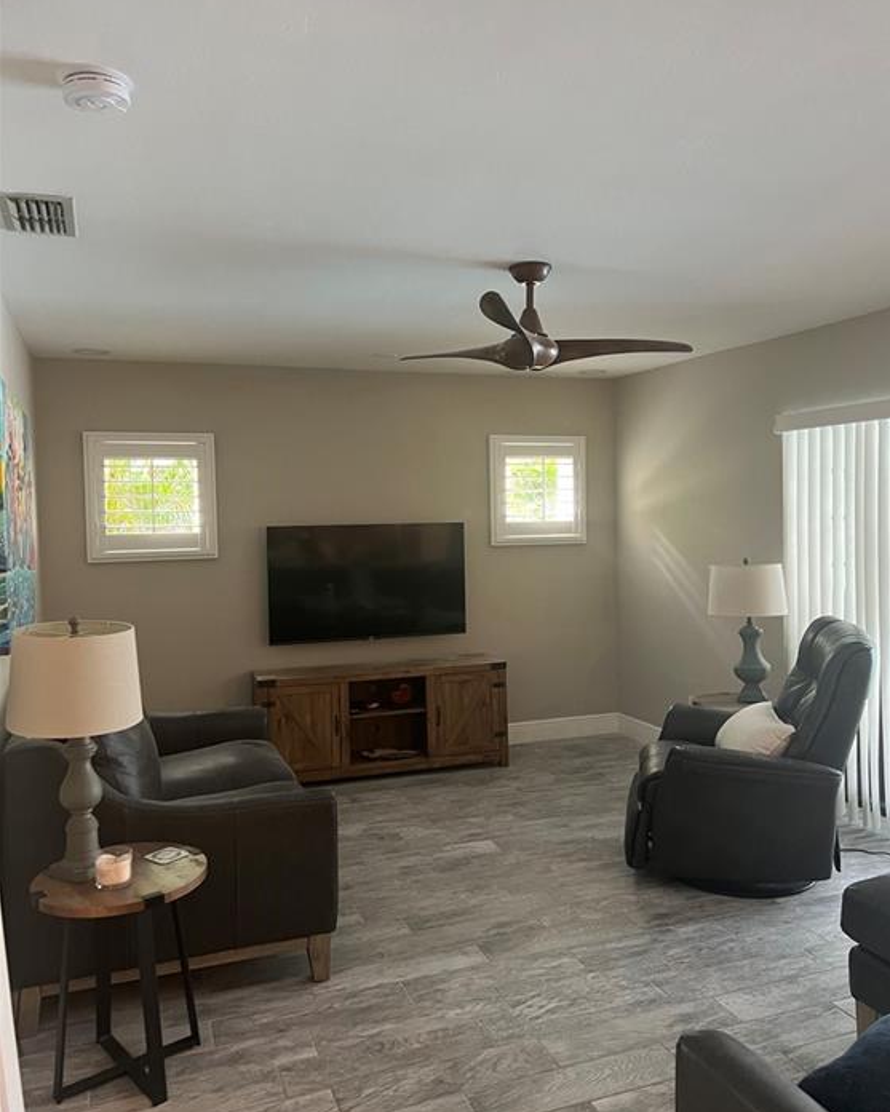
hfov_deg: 51.5
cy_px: 545
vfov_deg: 62.2
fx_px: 922
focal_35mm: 28
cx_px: 459
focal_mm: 5.7
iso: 250
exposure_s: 1/60
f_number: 1.5
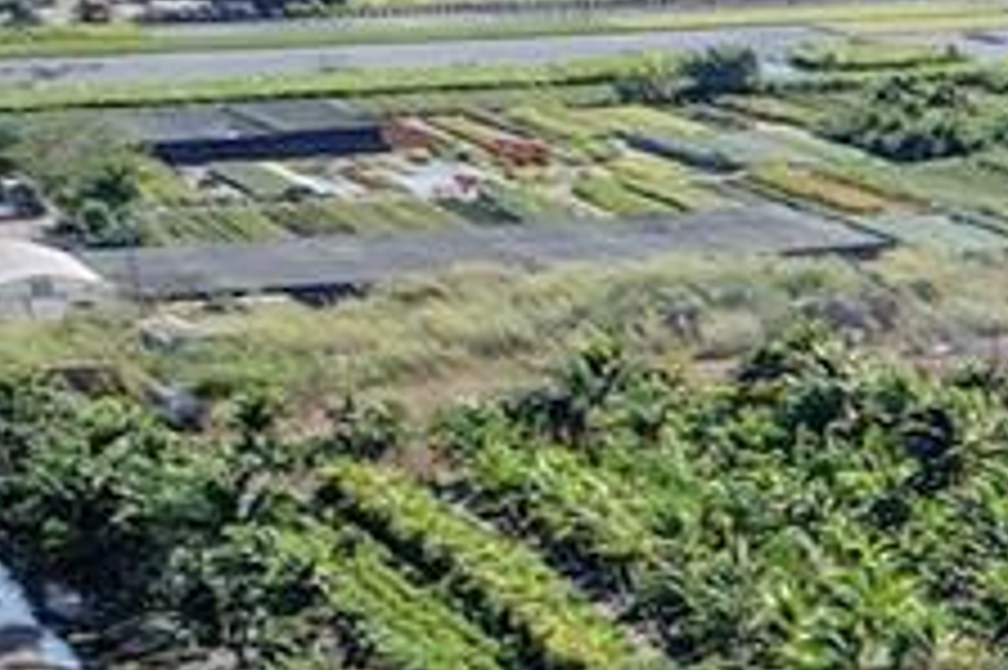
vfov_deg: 8.4
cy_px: 1169
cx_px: 3524
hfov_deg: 8.9
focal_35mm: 157
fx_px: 4393
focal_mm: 8.38
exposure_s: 1/2000
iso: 100
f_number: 2.8
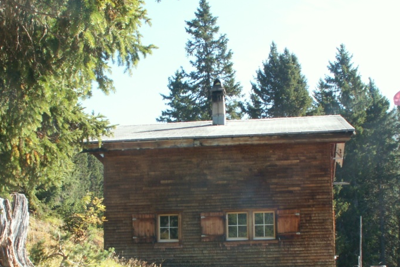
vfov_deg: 24.4
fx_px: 611
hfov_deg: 36.2
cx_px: 202
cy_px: 191
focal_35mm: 55
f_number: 7.1
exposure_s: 1/30
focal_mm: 5.86
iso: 50
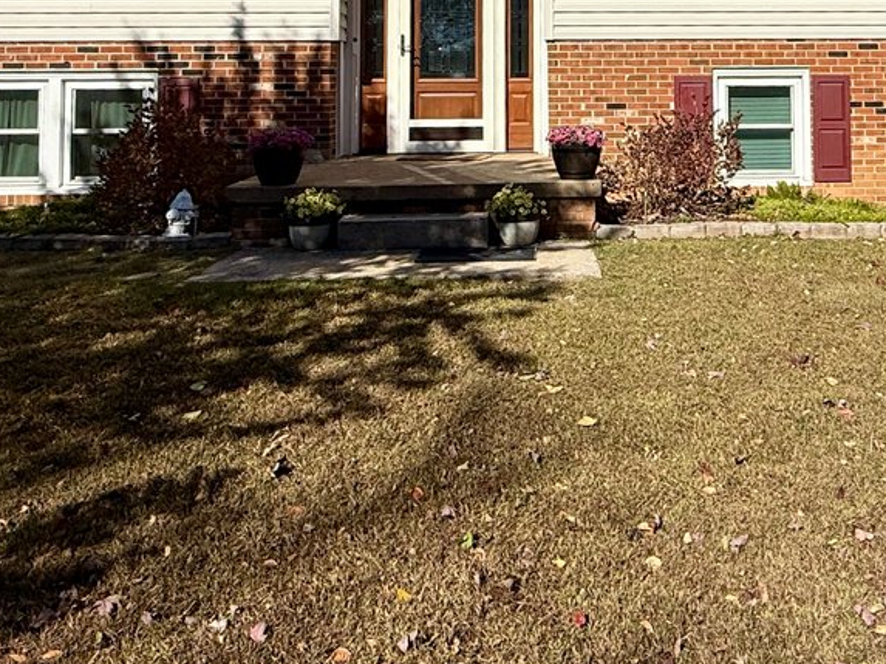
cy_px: 24
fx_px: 946
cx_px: 583
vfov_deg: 35.5
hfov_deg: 49.4
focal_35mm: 37
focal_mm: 2.22
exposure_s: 1/5155
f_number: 2.2
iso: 64
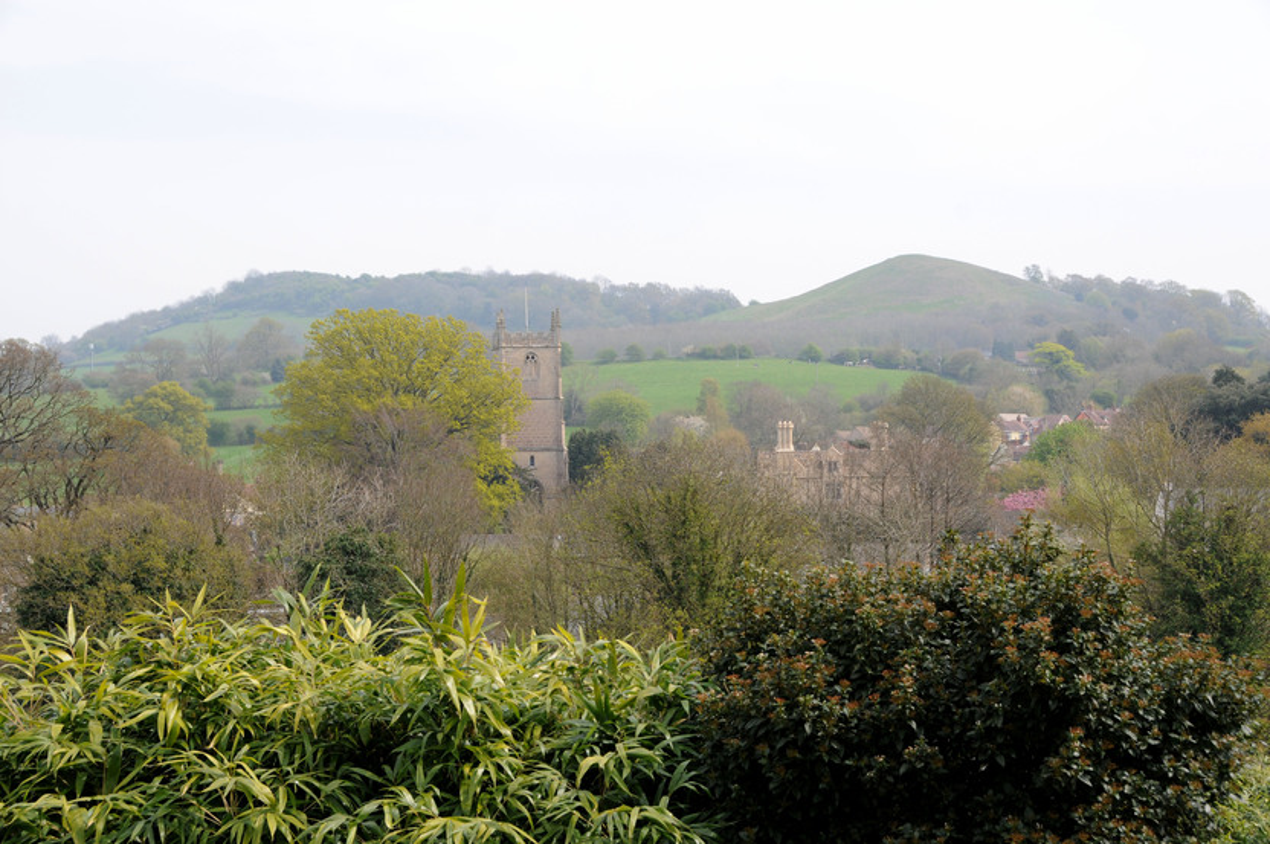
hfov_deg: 28.1
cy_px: 422
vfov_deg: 18.9
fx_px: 2537
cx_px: 635
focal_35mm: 72
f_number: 8
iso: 400
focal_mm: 48
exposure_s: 1/400
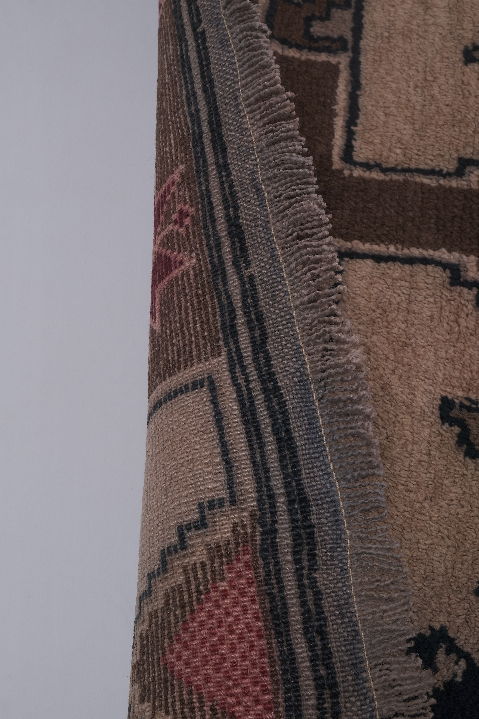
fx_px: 958
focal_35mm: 48
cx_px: 218
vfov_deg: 41.1
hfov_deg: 28.1
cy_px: 398
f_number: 14
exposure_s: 1/160
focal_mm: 27.7
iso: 160
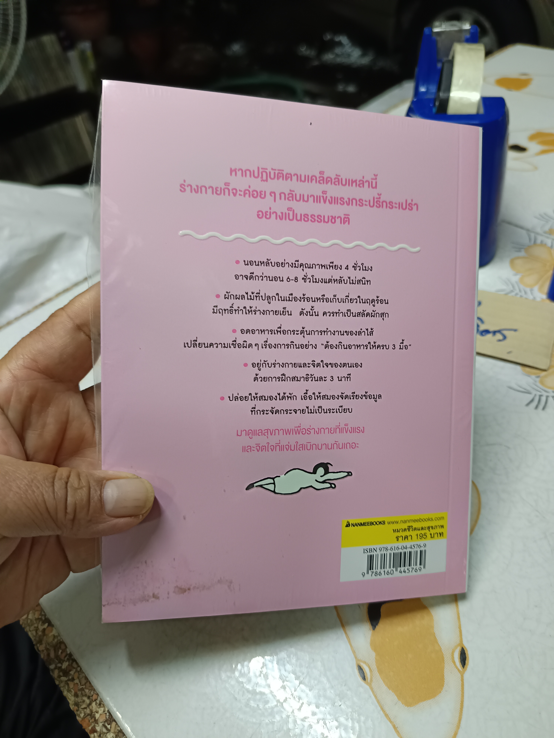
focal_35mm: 24
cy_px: 369
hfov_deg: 56.8
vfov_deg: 71.6
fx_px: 512
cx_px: 277
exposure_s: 1/25
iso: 962
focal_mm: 5.31
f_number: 1.7
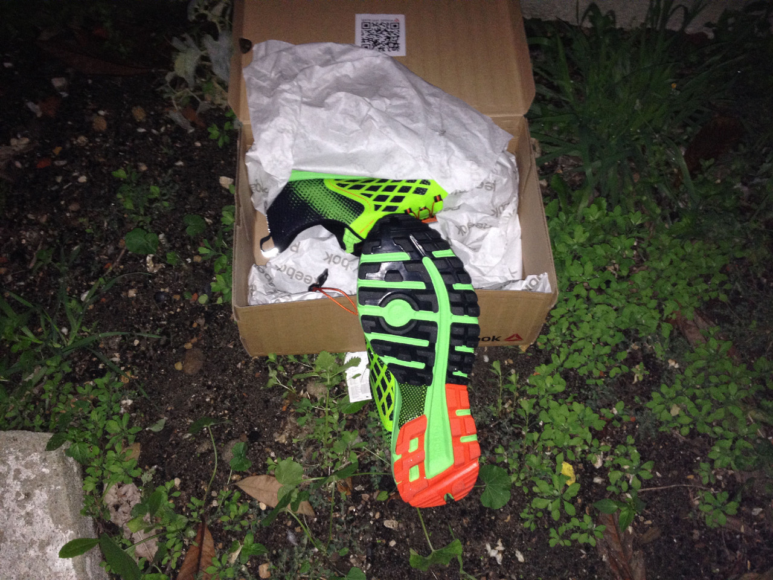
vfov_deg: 40.7
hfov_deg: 52.6
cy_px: 290
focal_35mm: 35
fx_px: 782
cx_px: 386
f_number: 2.4
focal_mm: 4.28
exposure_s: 1/16
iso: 160
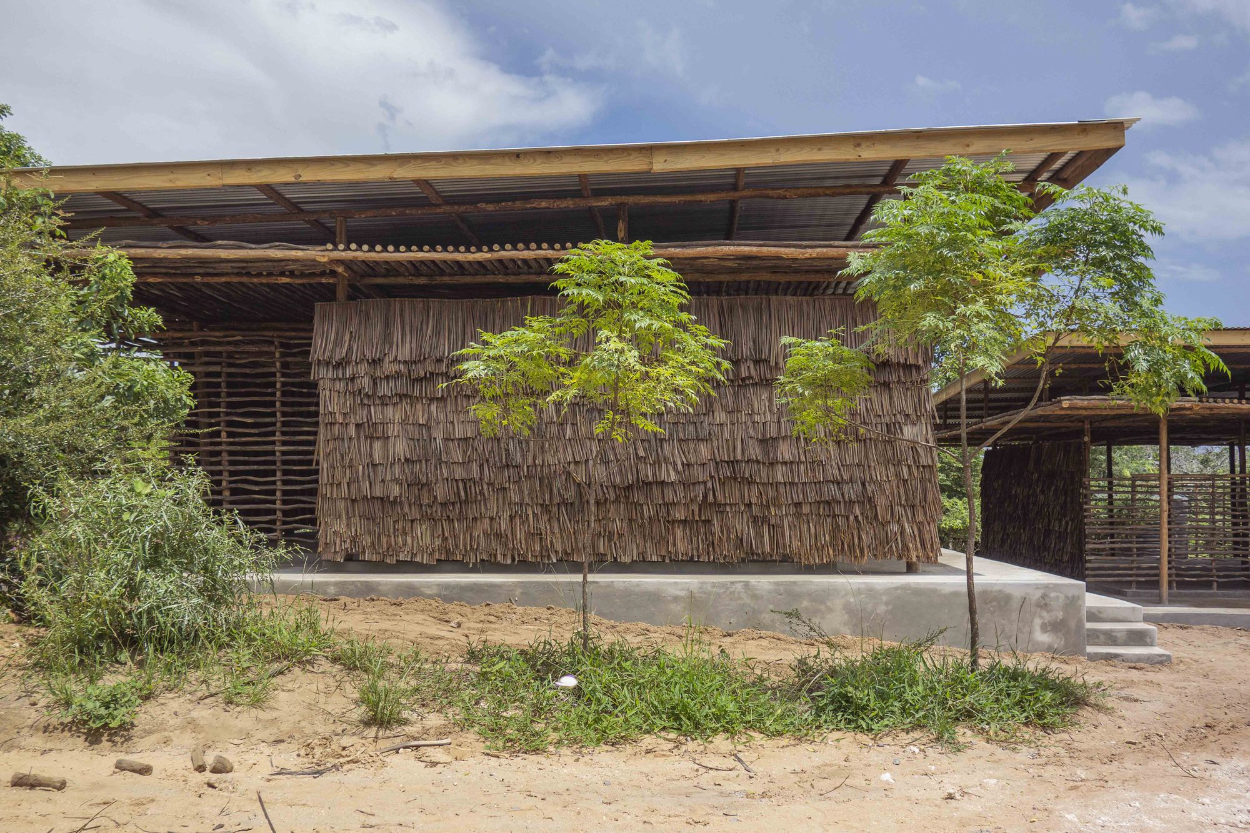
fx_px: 972
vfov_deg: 46.4
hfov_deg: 65.5
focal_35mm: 28
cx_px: 625
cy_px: 416
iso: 100
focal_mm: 10.4
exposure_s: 1/1000
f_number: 4
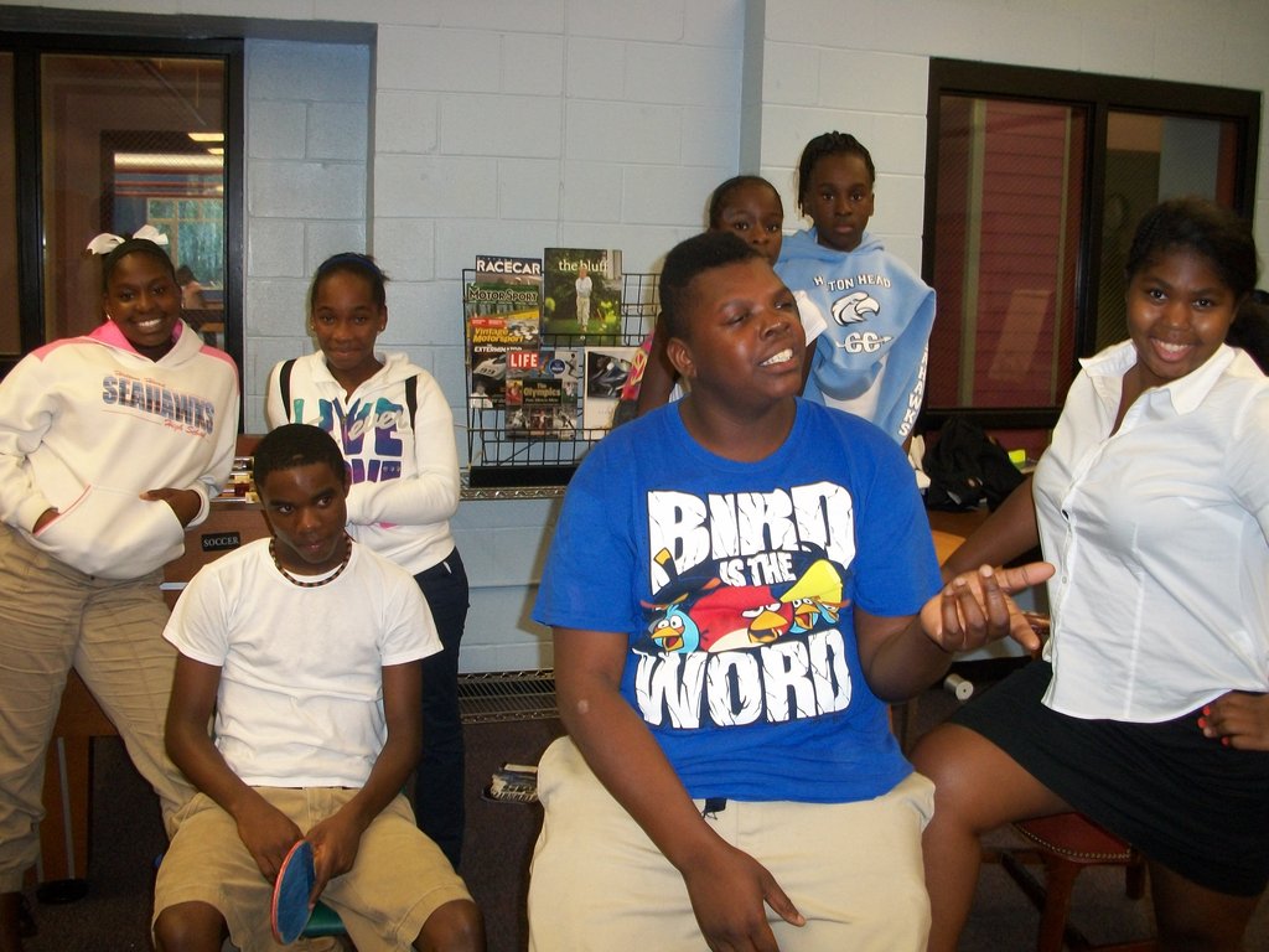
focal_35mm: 35
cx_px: 634
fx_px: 1283
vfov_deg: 40.7
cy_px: 476
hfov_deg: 52.6
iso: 200
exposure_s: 1/30
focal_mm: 6.3
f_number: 3.1
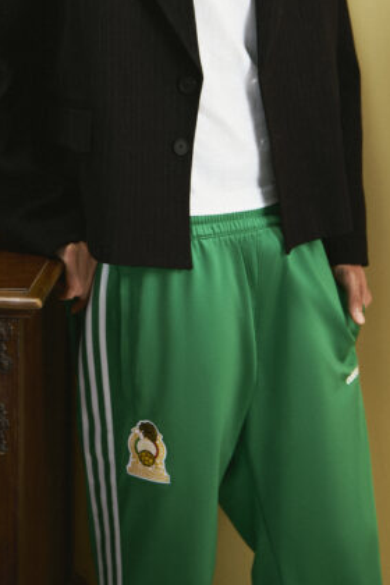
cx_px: 150
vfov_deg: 16.4
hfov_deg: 11.2
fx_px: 1982
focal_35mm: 122
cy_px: -4
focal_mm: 50
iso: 400
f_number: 2.5
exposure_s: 1/200
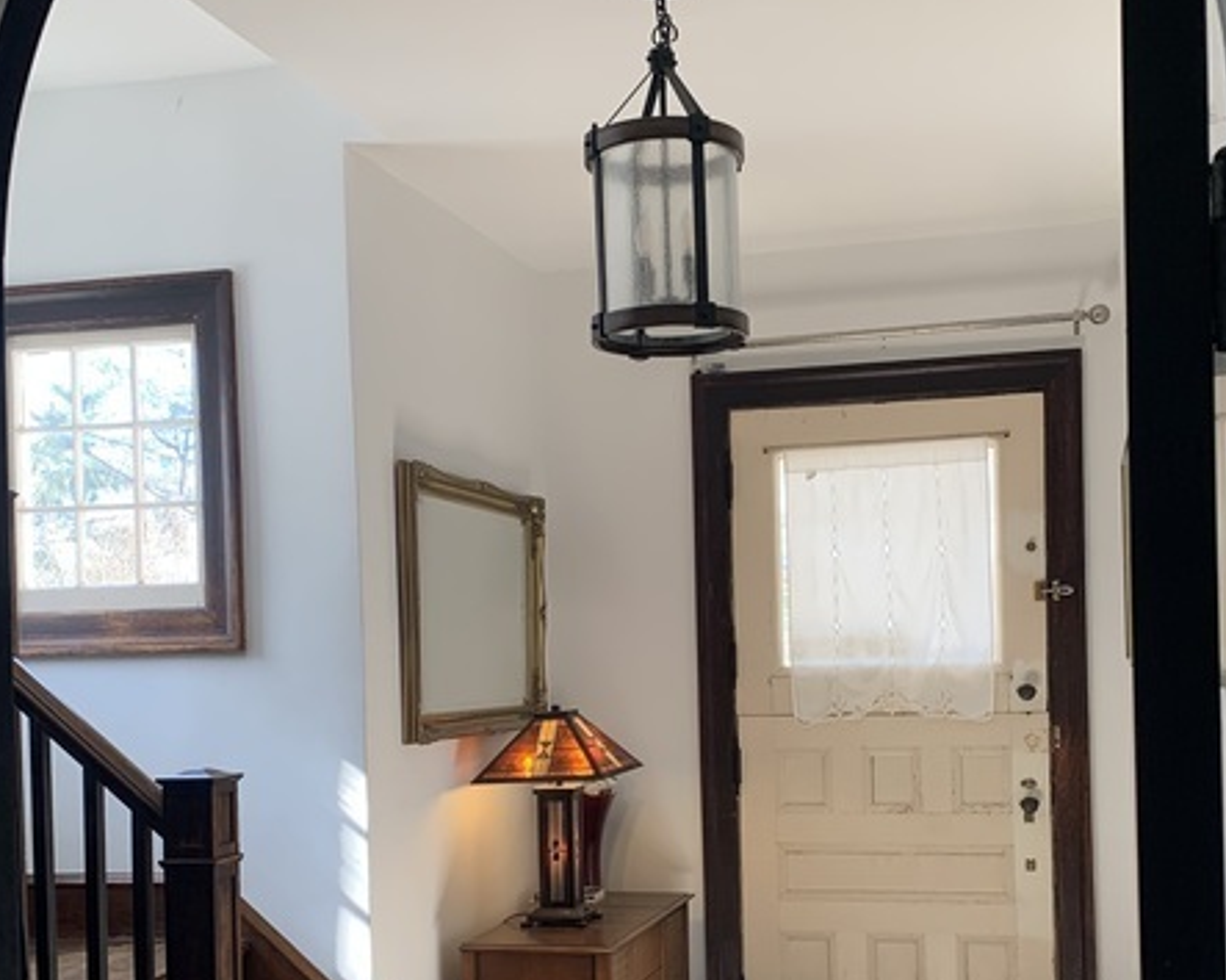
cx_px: 670
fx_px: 1596
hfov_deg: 42.0
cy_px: 689
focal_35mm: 44
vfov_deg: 33.7
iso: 64
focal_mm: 4.25
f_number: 1.8
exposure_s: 1/121
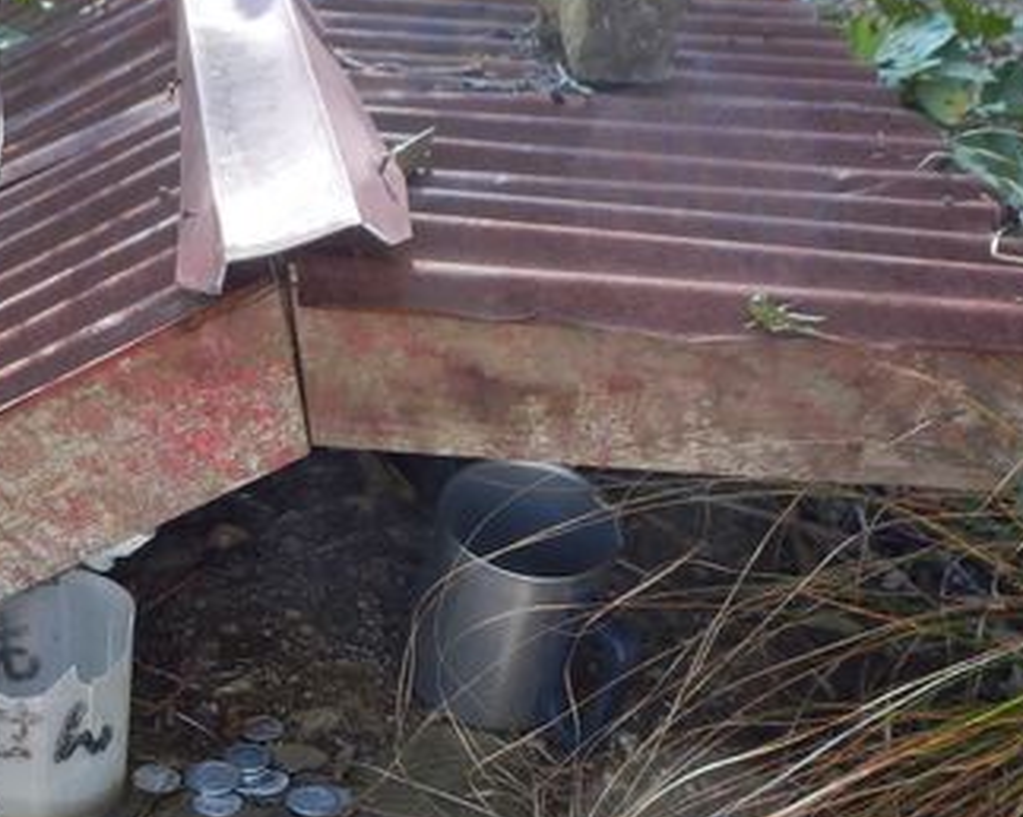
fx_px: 1755
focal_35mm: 58
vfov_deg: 25.8
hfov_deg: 31.7
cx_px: 206
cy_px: 649
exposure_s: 1/80
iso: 80
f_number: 3
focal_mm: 4.2
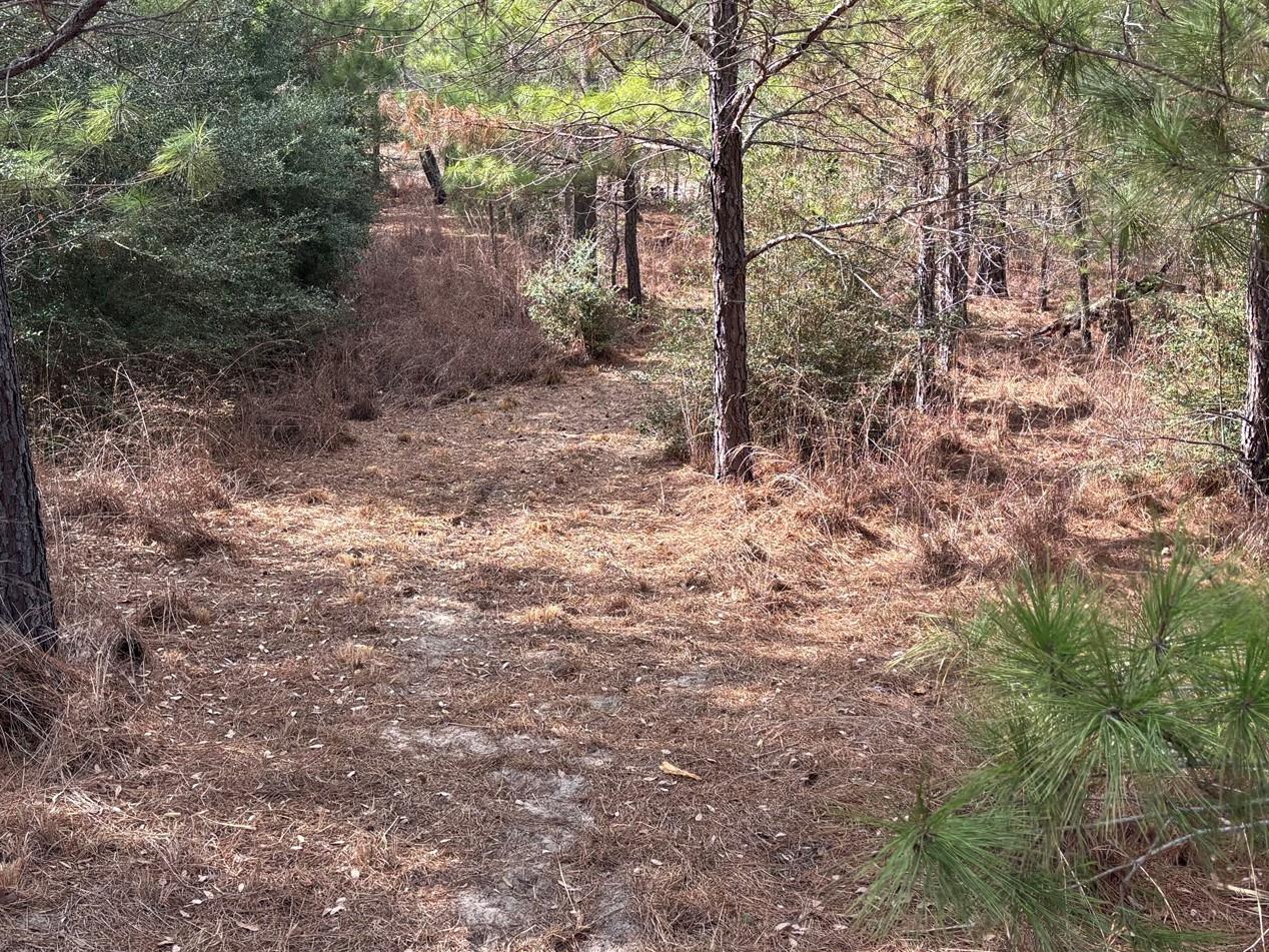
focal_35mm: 42
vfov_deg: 34.3
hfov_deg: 44.6
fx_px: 1540
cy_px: 464
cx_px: 529
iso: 50
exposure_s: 1/568
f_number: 1.6
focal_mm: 5.96
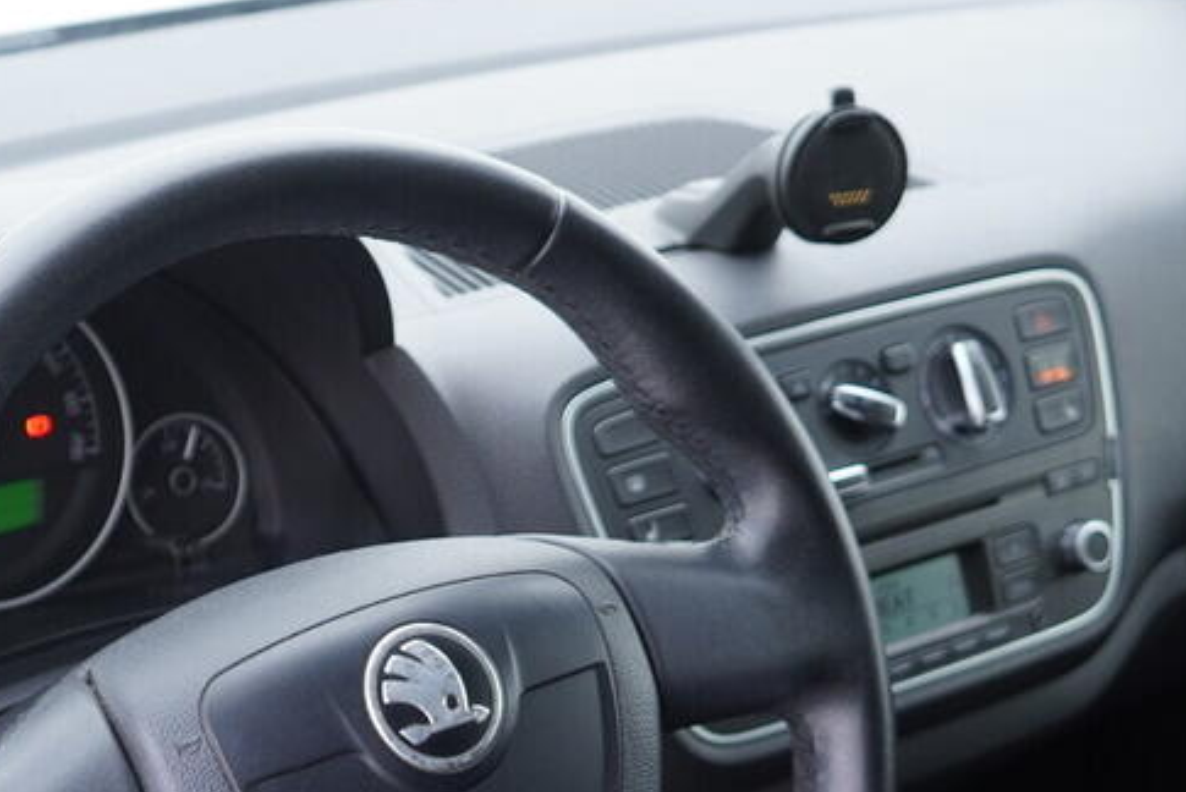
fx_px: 2505
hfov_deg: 26.3
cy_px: 825
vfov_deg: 17.5
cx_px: 320
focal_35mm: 76
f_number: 2.8
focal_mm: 24
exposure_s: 1/40
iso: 250
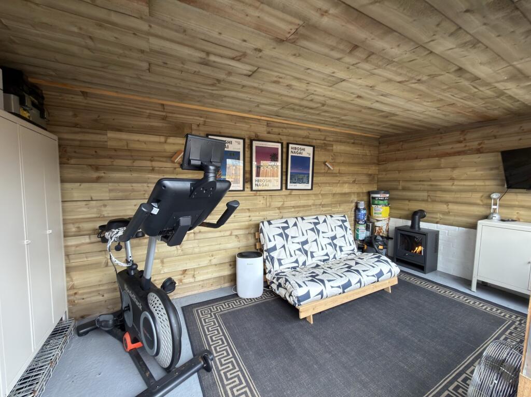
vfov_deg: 85.6
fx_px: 215
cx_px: 266
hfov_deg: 102.1
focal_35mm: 14
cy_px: 198
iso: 100
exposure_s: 1/30
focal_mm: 2.22
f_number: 2.2
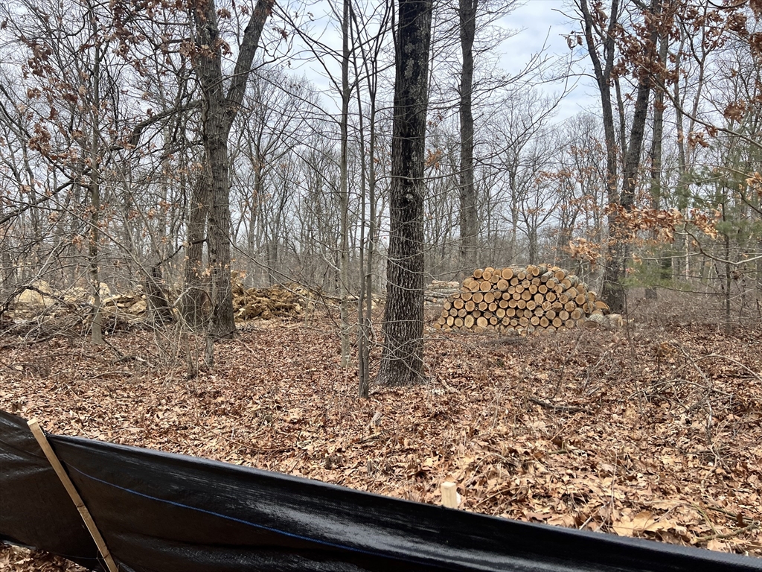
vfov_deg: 53.1
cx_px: 381
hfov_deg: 67.3
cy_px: 286
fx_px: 572
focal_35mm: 26
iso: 50
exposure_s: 1/1196
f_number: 1.5
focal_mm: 5.7
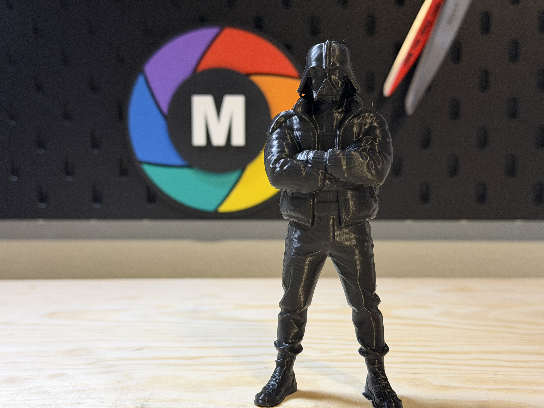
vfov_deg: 30.3
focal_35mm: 48
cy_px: 204
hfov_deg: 39.7
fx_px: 754
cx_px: 272
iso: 250
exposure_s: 1/40
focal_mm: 6.76
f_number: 1.78
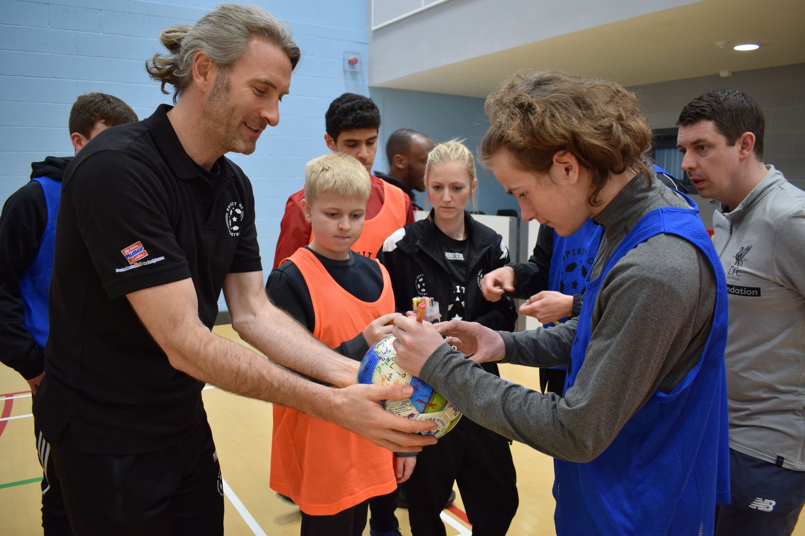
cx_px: 402
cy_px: 268
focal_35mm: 27
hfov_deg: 67.4
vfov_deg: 47.9
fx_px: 604
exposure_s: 1/60
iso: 400
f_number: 4
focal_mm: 18
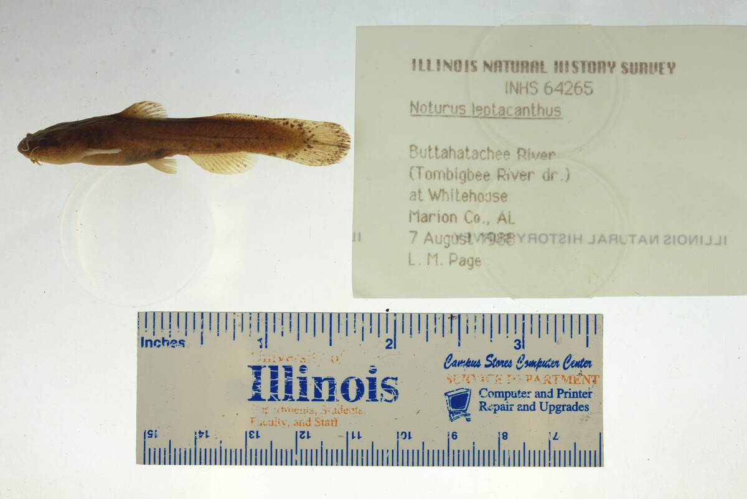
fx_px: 1245
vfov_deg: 22.6
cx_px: 374
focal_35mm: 60
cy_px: 250
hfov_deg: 33.4
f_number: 10
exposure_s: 1/200
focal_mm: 60
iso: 100
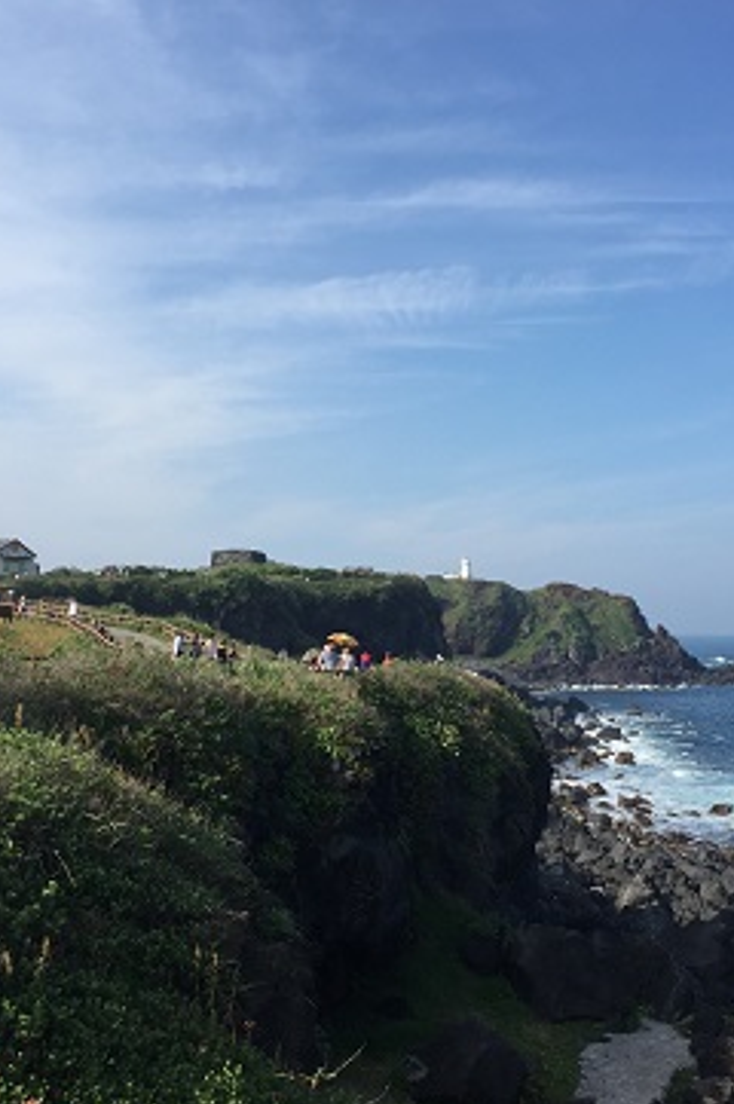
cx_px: 434
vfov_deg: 47.4
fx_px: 1256
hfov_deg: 32.5
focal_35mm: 41
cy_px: 557
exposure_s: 1/1883
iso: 32
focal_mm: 4.15
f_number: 2.2
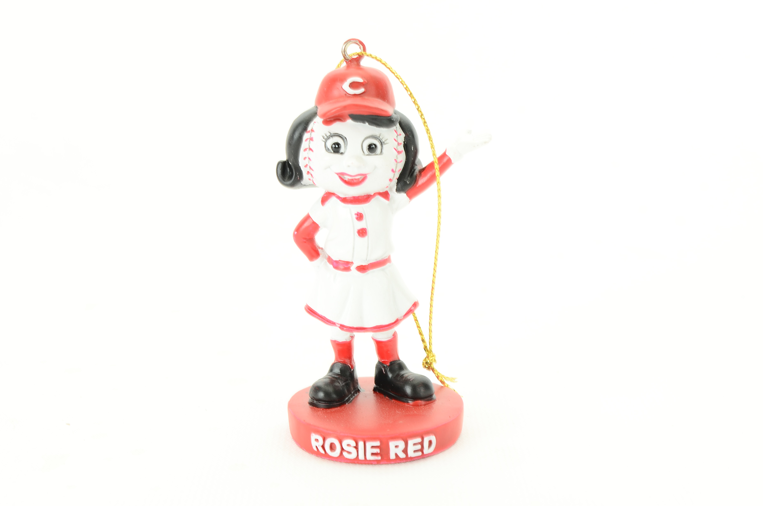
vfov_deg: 21.5
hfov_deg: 32.0
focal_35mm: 63
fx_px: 1332
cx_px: 382
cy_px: 253
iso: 250
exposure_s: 1/80
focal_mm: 42
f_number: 11
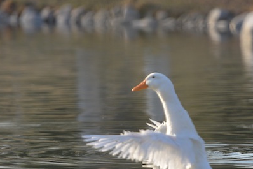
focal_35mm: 644
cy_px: 142
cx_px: 176
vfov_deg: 2.1
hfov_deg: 3.2
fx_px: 4524
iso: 200
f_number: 2.8
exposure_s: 1/1000
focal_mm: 200
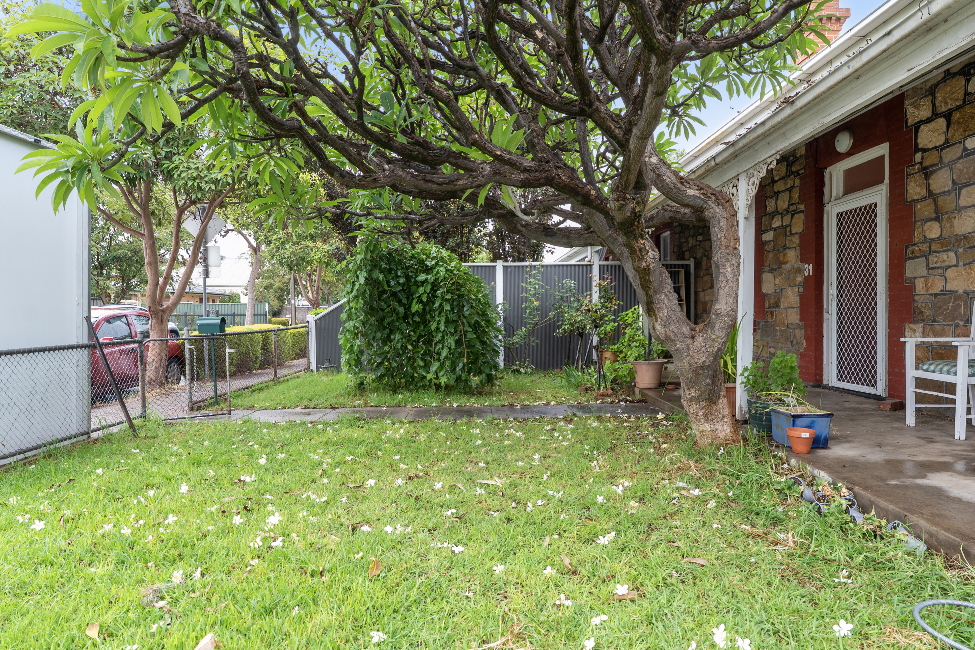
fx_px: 569
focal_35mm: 21
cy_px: 325
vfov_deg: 59.5
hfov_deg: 81.2
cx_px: 488
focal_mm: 14
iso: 50
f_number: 7.1
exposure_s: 1/8
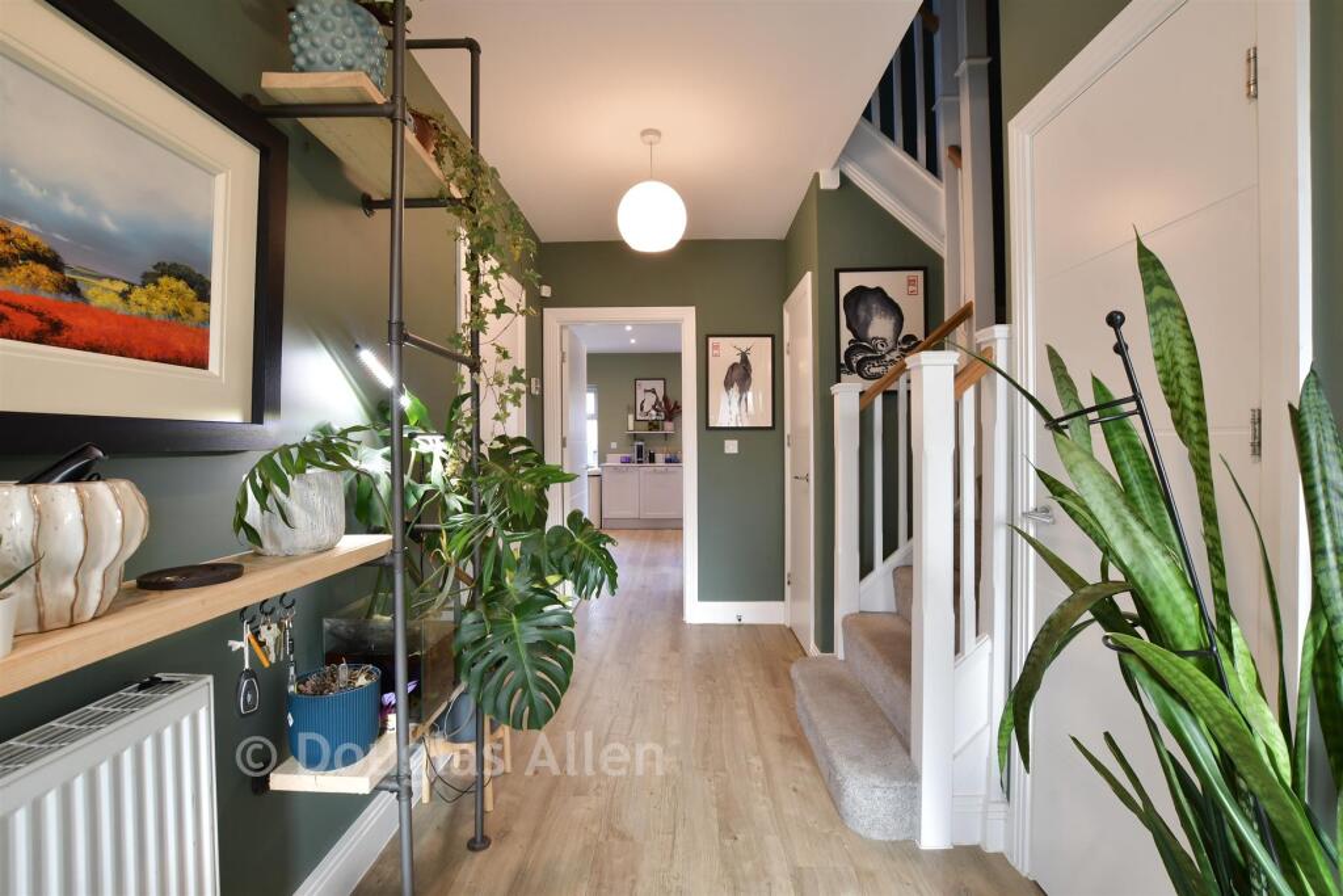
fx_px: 560
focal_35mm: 15
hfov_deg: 100.4
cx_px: 672
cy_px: 448
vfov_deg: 77.3
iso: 250
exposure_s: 1/6
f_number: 8
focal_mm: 10
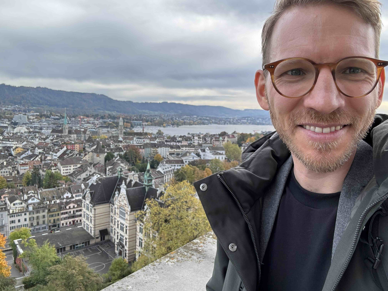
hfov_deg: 73.9
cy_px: 146
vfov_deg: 58.9
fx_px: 258
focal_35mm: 23
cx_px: 194
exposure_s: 1/225
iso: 25
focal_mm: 2.69
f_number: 1.9
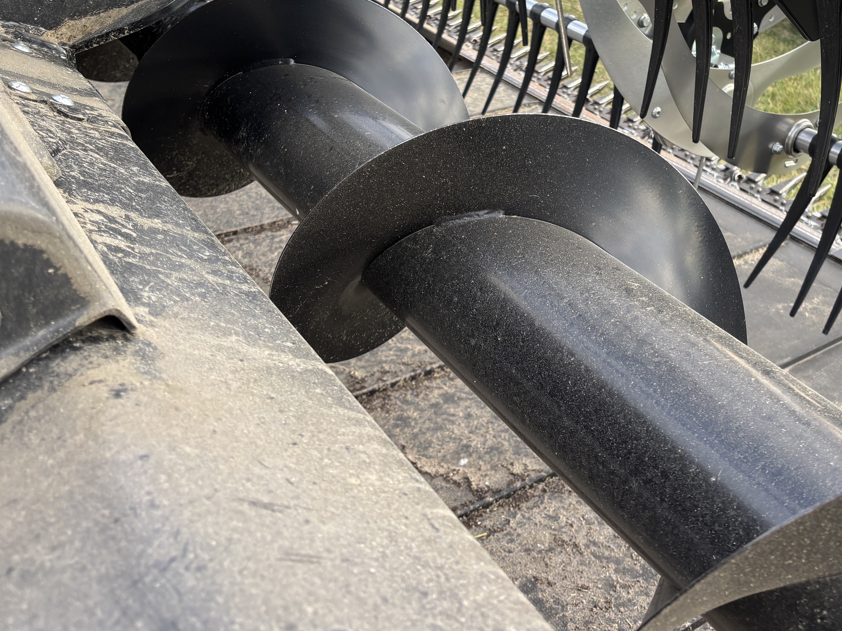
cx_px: 531
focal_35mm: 40
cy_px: 187
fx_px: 973
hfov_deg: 46.3
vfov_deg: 35.4
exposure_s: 1/214
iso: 40
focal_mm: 5.96
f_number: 1.6
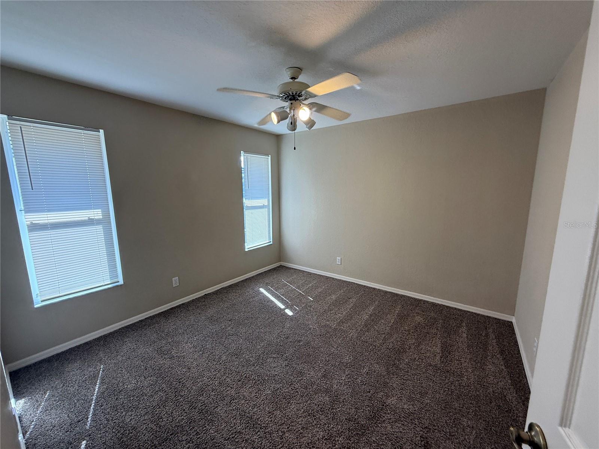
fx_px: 242
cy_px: 224
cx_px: 300
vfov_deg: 85.7
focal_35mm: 14
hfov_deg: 102.1
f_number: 2.2
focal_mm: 2.22
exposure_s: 1/120
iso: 125
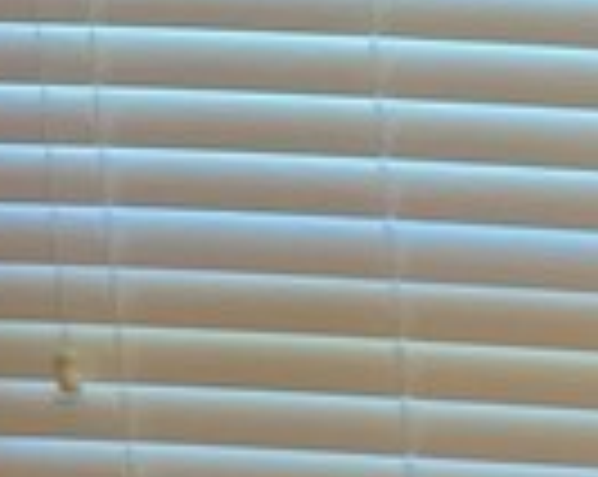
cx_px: 1947
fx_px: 3464
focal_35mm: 196
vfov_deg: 6.8
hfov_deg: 8.1
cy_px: 1598
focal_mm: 5.1
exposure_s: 1/60
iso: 64
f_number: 1.6
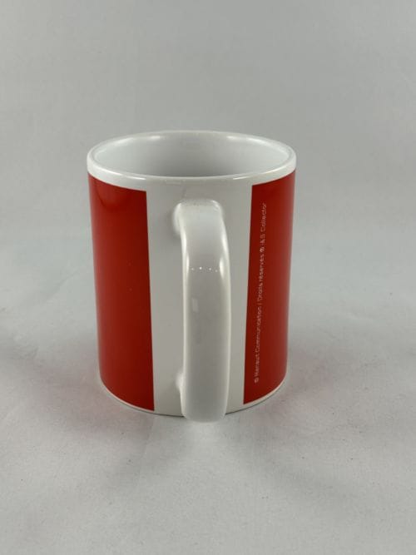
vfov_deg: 39.7
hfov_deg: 30.3
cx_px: 208
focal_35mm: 48
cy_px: 278
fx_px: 769
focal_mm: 6.86
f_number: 1.78
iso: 64
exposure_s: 1/142
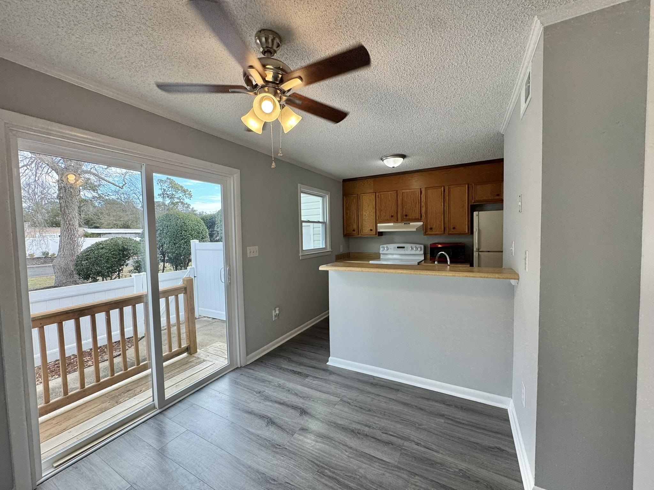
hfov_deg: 102.1
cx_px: 327
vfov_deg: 85.7
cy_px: 245
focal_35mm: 14
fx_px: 265
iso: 100
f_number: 2.2
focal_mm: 2.22
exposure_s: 1/120
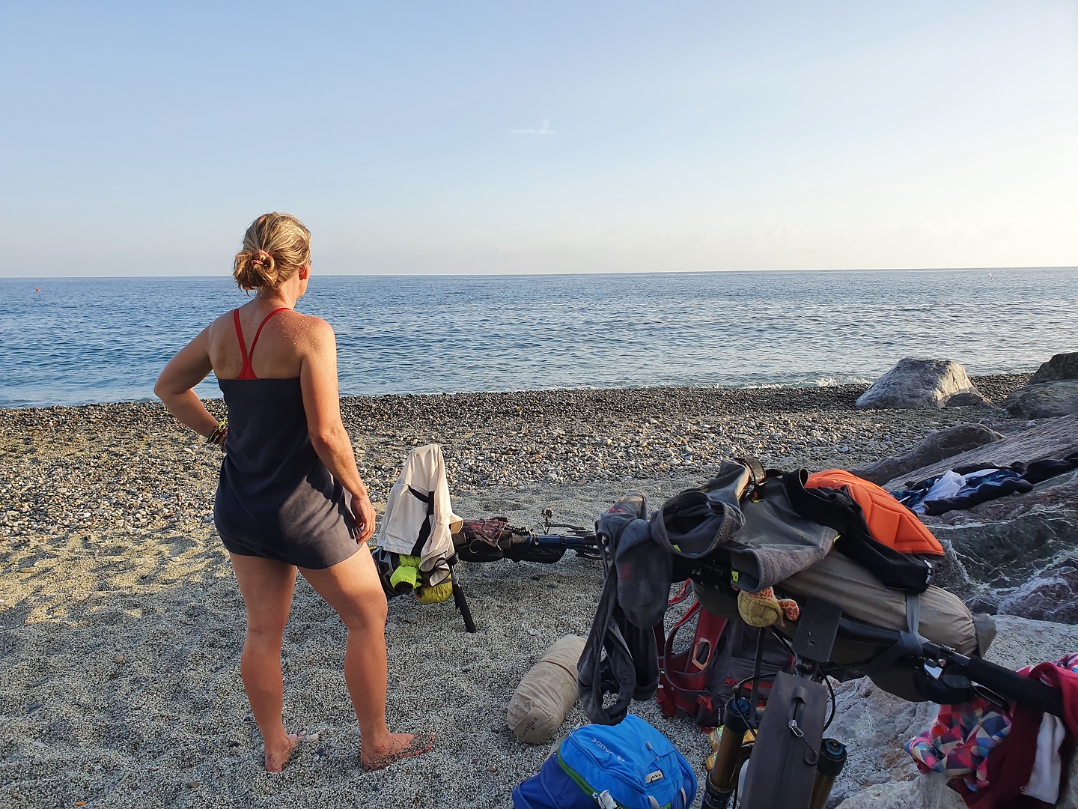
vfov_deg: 53.1
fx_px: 810
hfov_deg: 67.3
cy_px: 404
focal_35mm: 26
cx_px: 539
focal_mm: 4.32
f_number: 2.4
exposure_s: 1/760
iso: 50
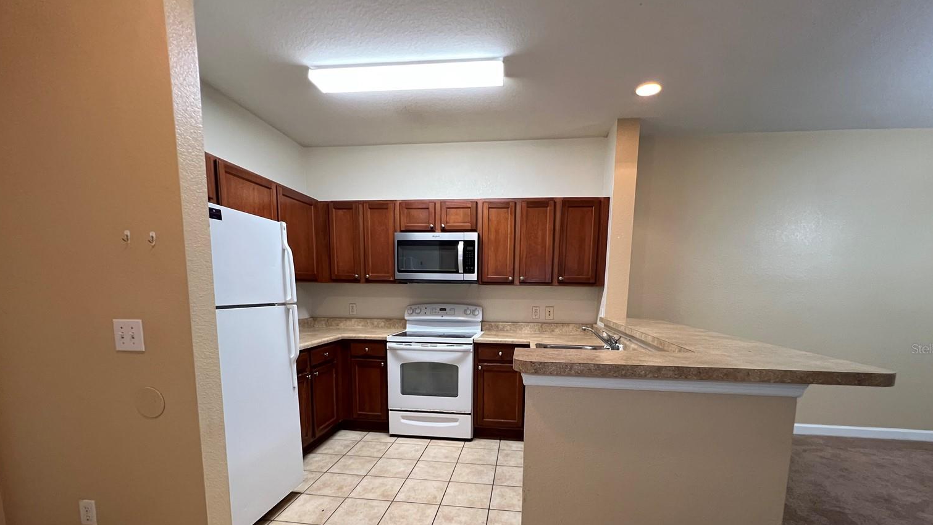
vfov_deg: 68.6
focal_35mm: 15
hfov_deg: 103.0
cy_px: 348
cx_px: 476
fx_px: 371
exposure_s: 1/60
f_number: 1.8
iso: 500
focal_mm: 1.57
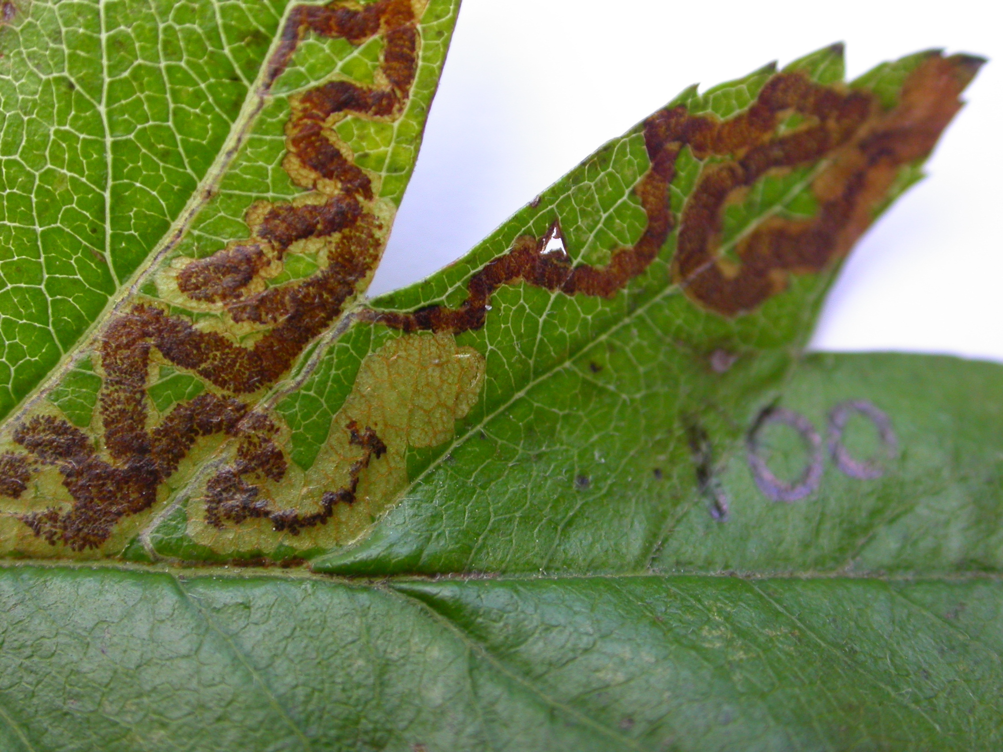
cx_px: 502
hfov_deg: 25.0
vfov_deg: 18.9
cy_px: 376
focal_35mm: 78
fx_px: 2260
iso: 100
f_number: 4
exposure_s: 1/70.1
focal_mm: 16.2
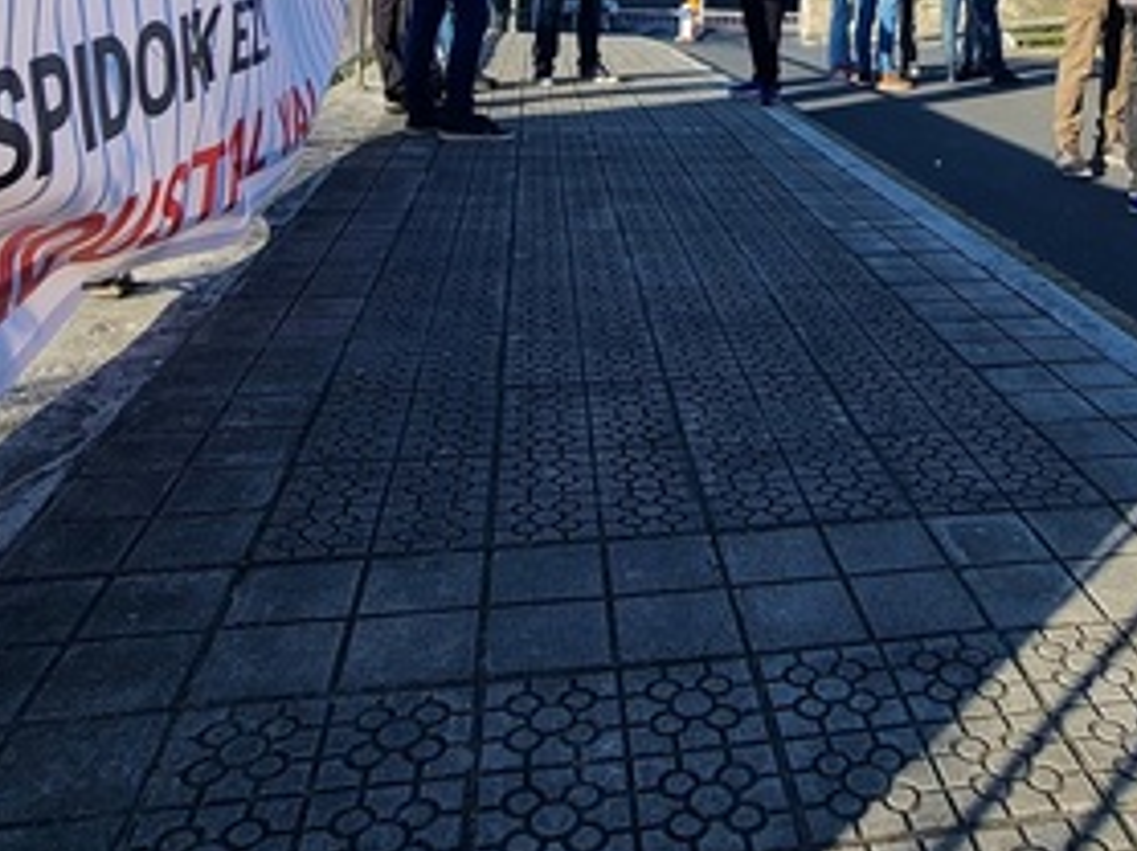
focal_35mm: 34
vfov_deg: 33.1
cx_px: 810
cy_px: -203
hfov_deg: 52.3
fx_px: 1116
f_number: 2.2
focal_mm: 2.2
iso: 50
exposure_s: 1/1111
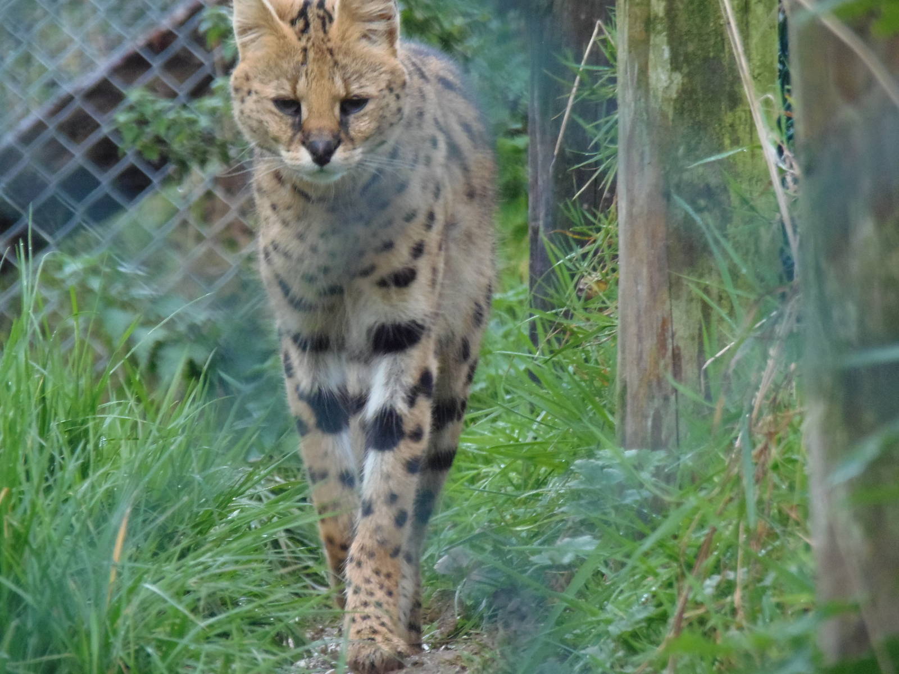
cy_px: 337
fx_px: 11609
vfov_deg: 3.3
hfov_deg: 4.4
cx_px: 450
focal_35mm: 447
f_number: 5
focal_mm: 82.8
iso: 400
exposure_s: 1/100
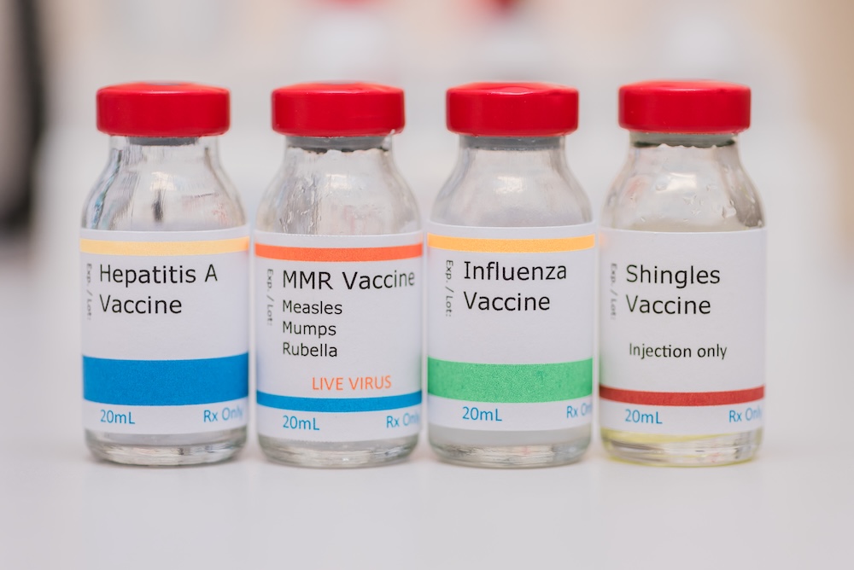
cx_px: 427
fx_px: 2373
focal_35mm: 100
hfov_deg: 20.4
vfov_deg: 13.7
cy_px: 285
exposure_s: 1/125
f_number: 5
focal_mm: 100
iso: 500
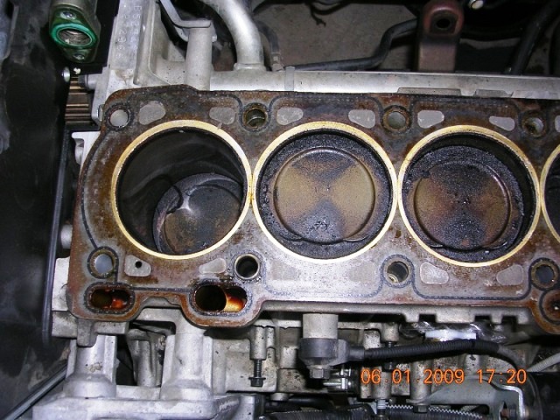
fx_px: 615
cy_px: 210
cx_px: 280
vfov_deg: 37.7
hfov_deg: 49.0
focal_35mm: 38
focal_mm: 5.8
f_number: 2.8
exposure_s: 1/60.1
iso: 50
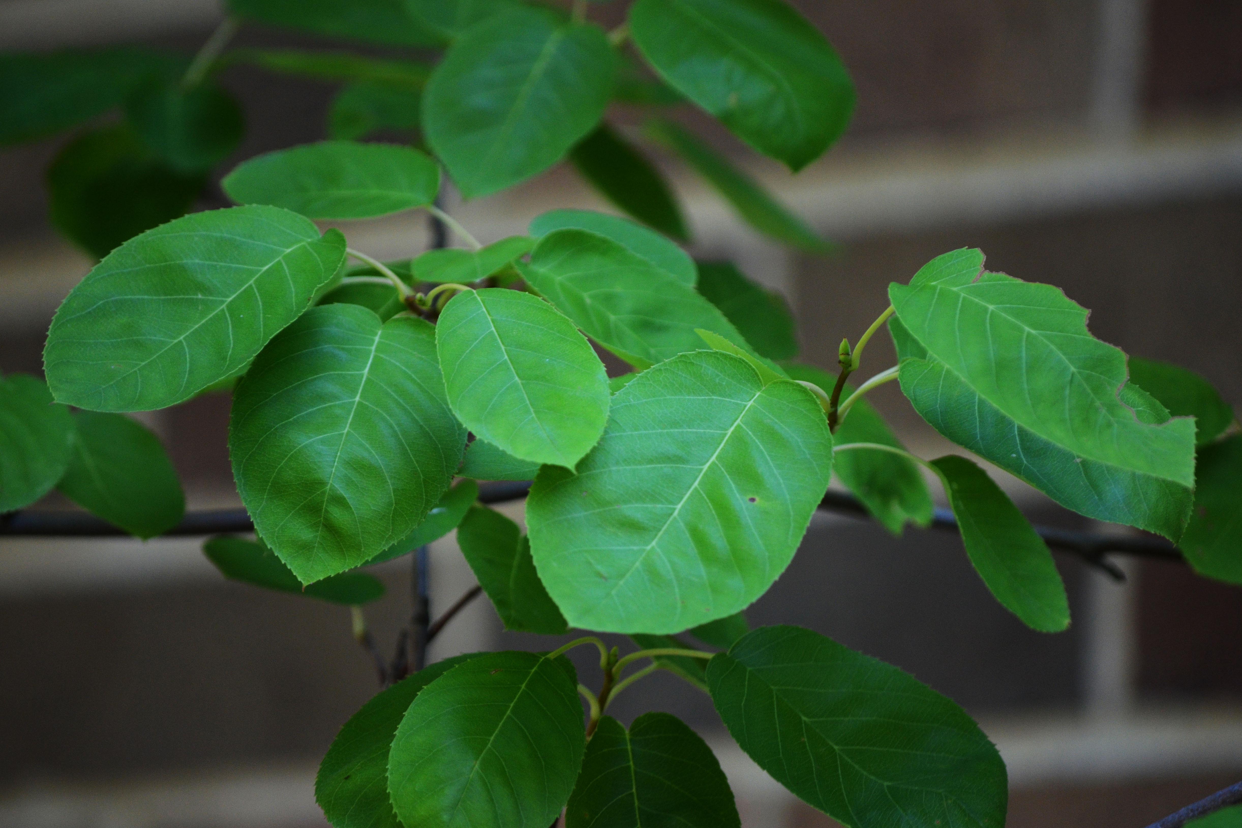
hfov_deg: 6.8
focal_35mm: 302
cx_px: 618
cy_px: 415
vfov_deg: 4.6
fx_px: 10418
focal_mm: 200
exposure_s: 1/250
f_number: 5.6
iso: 800
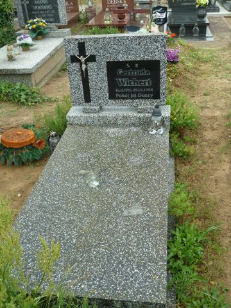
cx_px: 116
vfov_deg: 50.1
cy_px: 154
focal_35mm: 37
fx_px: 329
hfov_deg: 38.7
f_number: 3.6
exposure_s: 1/60
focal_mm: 6.1
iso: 80
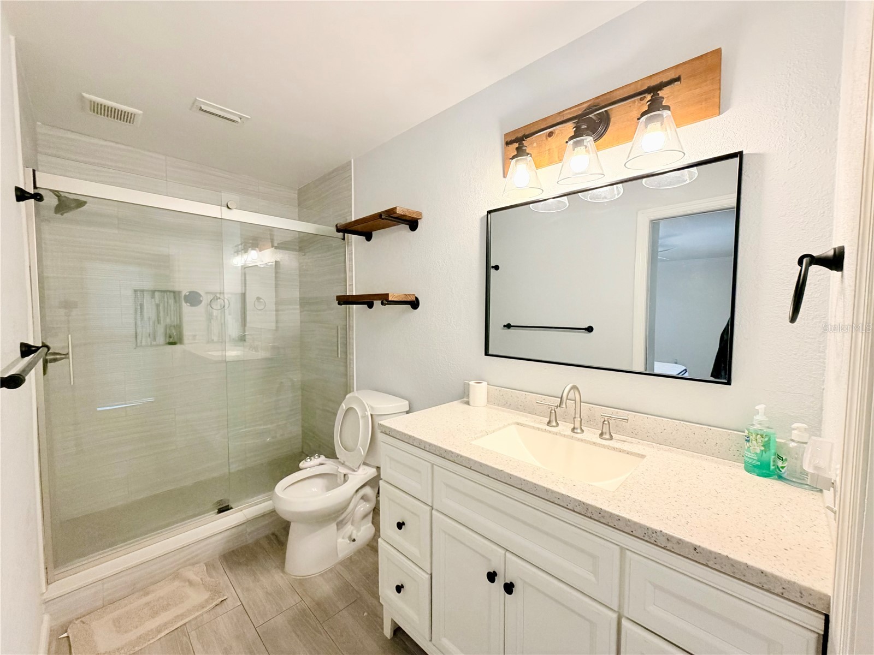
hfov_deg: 102.1
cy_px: 328
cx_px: 437
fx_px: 353
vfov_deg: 85.7
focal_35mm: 14
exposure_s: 1/120
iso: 320
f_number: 2.2
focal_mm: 2.22
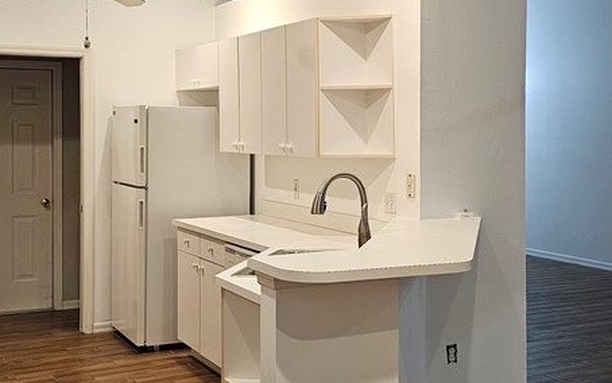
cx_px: 356
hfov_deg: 36.8
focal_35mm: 55
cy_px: 156
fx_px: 918
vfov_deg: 23.5
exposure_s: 1/120
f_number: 1.7
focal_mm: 6.3
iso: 500
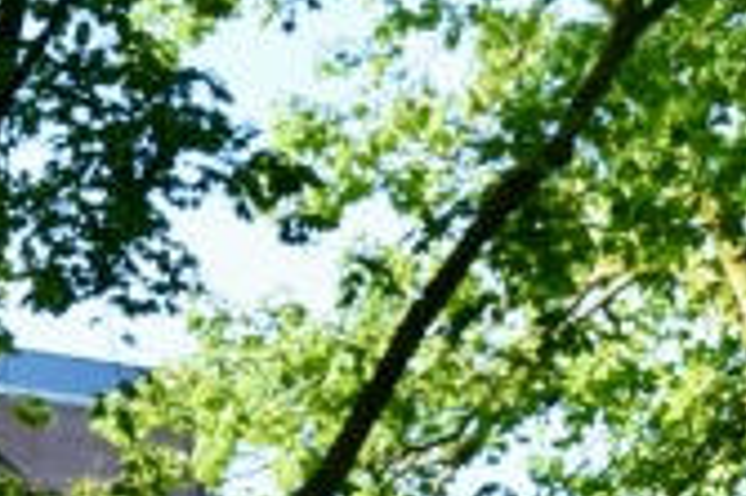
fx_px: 5217
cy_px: 1041
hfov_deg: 7.5
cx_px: -1197
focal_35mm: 252
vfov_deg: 5.3
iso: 400
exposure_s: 1/200
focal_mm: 28
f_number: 10
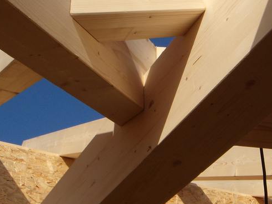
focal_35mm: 70
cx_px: 183
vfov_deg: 20.9
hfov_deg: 27.6
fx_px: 550
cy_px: 68
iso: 64
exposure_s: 1/625
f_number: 5.7
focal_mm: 6.4
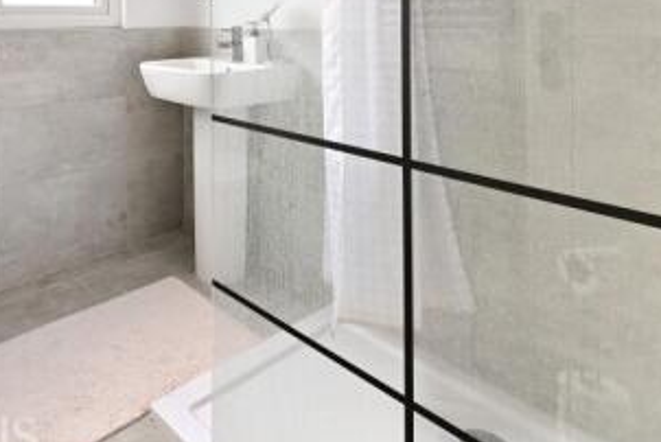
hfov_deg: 65.8
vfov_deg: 44.4
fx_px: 478
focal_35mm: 26
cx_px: 179
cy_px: 31
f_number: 16
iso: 200
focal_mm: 12
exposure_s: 1/3
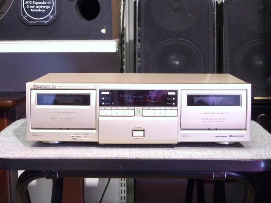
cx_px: 136
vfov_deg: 21.6
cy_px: 102
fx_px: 532
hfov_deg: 28.6
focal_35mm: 68
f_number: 4
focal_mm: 14.2
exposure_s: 1/15
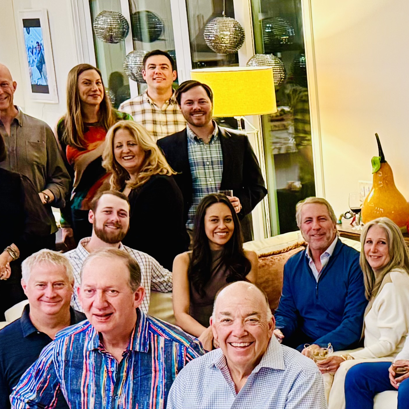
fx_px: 1150
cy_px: 313
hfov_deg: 18.8
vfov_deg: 20.0
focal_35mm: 86
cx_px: 523
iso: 640
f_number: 1.78
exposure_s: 1/40
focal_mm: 6.76
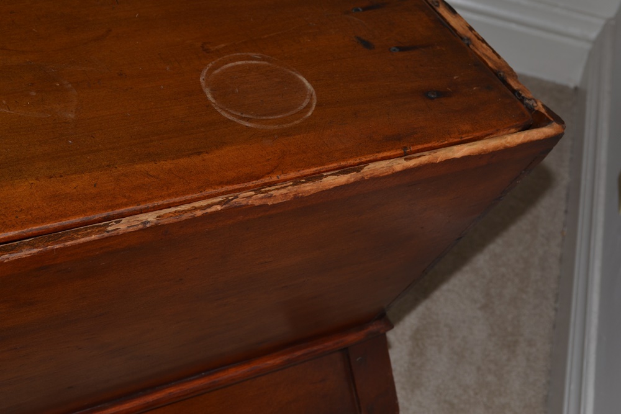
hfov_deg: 31.9
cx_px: 310
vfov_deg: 21.6
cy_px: 207
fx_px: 1087
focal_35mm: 63
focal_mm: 42
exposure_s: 1/60
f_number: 8
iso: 100
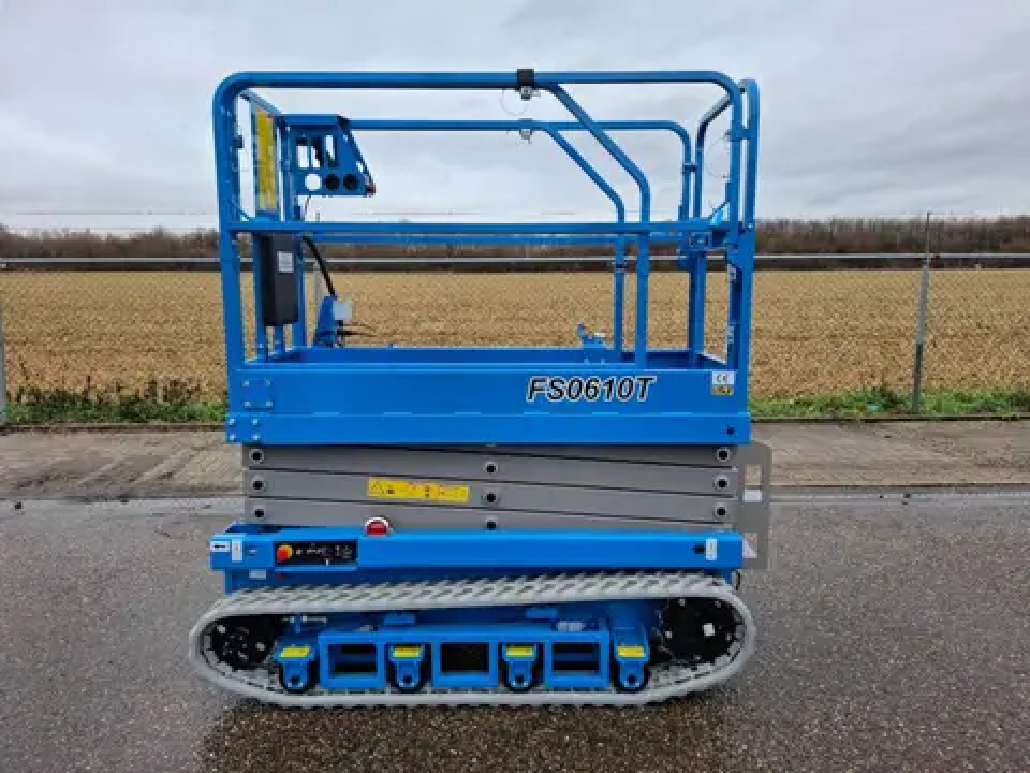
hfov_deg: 73.9
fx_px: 684
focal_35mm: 23
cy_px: 386
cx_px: 515
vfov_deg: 58.9
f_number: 1.8
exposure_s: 1/310
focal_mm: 5.54
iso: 50
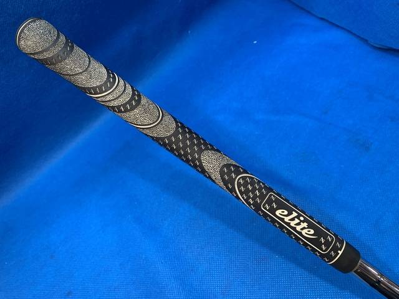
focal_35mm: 26
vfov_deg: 53.1
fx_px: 300
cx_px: 200
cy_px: 150
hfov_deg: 67.3
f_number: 1.8
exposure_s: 1/60
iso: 100
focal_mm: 4.25
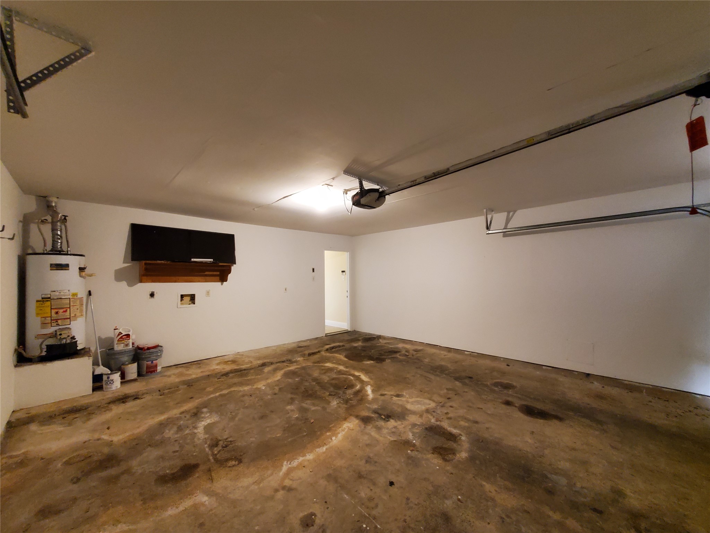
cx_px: 355
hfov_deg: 106.2
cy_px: 266
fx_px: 267
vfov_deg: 89.9
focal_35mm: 13
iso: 1000
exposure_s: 1/24
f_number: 2.2
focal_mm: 1.8
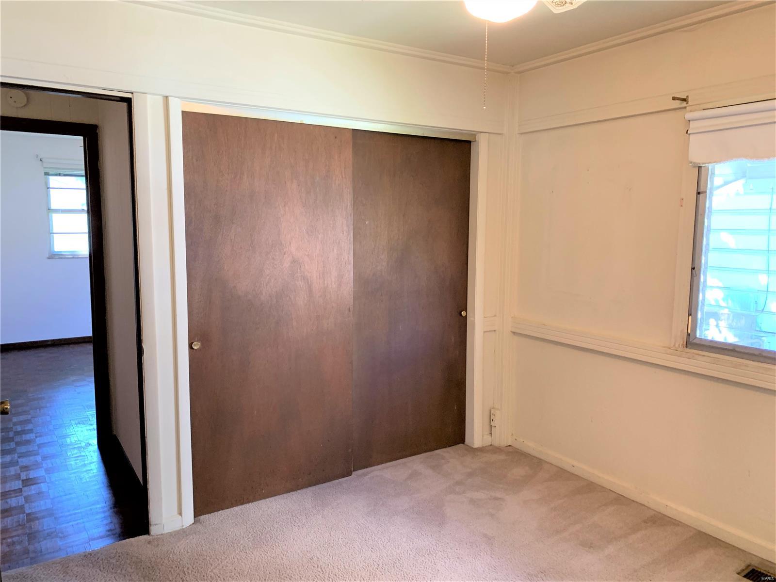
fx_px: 583
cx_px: 388
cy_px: 291
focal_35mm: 26
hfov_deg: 67.3
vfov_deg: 53.1
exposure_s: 1/60
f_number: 1.8
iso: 200
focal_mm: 4.25
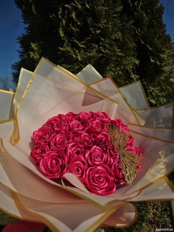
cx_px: 87
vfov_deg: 73.9
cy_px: 116
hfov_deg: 58.9
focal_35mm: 23
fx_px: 154
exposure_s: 1/5000
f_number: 1.7
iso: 12
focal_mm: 6.3
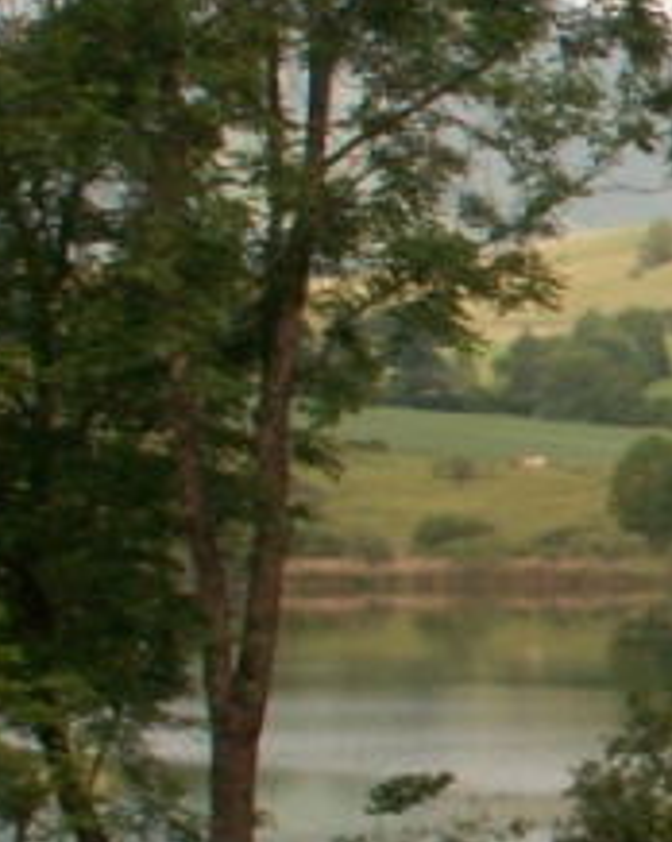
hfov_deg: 8.0
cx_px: 1607
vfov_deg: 10.8
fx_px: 4456
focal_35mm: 179
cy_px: 506
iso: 50
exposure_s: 1/60
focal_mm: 6.4
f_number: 8
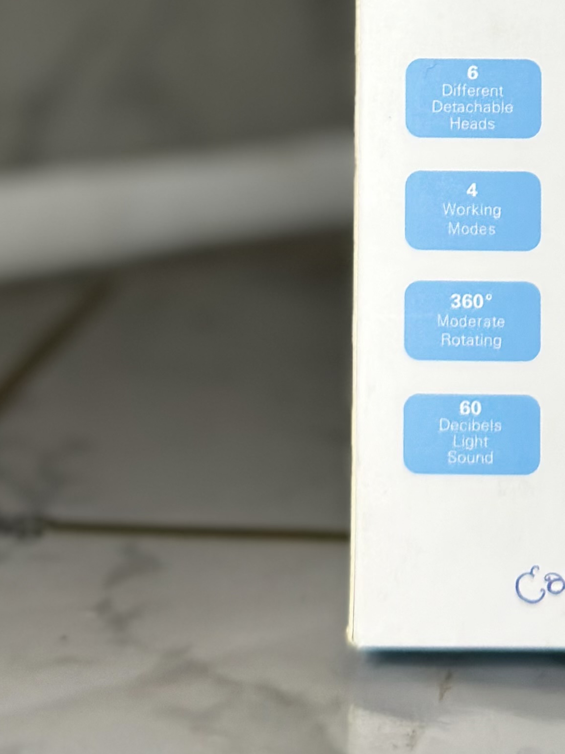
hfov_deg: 11.5
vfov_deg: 15.0
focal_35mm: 126
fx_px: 2742
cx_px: 674
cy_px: -195
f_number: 1.78
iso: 125
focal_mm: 6.86
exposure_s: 1/60
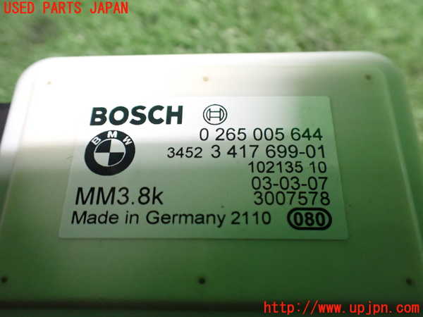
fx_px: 367
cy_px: 158
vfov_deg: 46.8
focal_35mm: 30
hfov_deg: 60.0
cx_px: 212
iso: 1000
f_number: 2.3
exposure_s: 1/30
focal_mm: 5.4
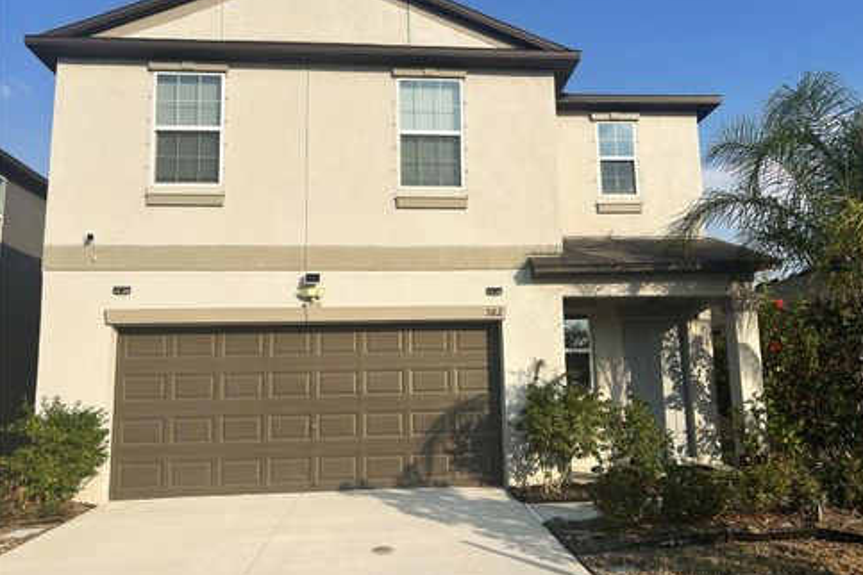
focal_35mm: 28
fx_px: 671
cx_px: 443
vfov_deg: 46.4
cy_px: 292
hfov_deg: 65.5
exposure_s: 1/4630
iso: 50
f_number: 1.5
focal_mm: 5.7
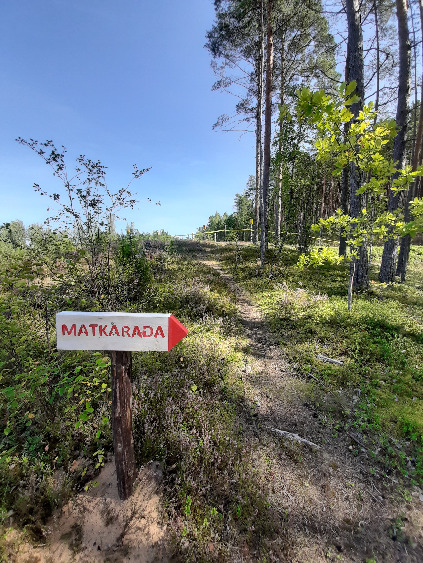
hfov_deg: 89.9
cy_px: 282
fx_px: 212
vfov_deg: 106.2
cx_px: 212
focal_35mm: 13
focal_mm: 1.42
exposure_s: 1/446
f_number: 2.2
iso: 40
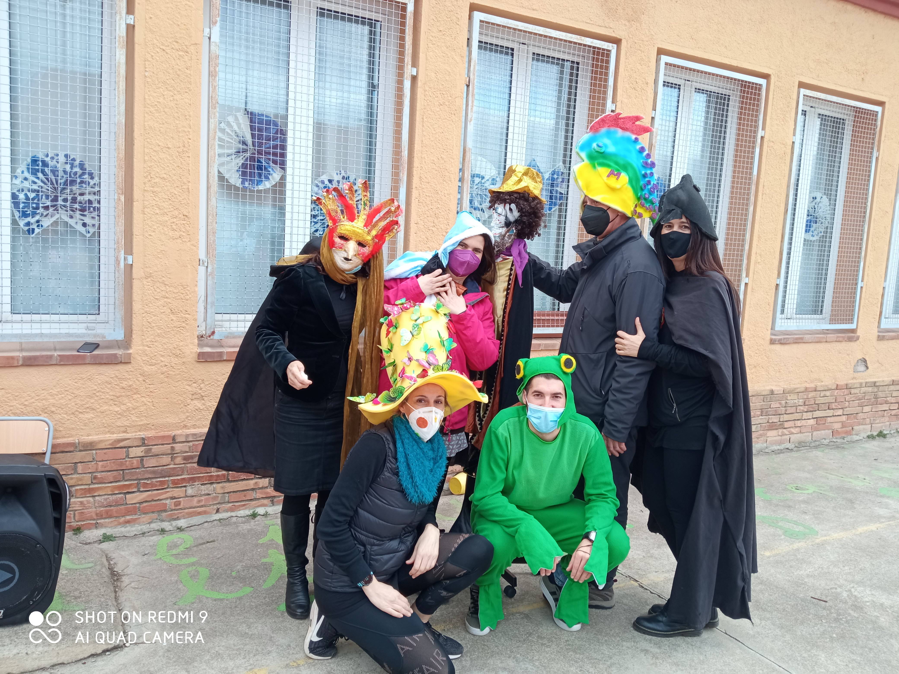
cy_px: 337
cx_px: 450
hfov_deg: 65.3
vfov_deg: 51.4
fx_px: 701
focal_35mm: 27
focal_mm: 3.79
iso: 115
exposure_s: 1/100
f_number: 2.2
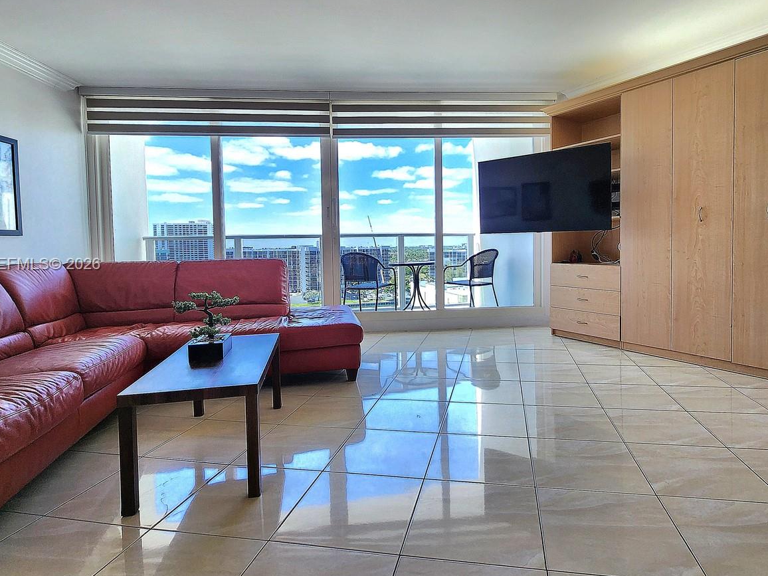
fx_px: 399
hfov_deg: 87.4
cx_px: 425
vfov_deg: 71.5
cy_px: 265
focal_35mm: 18
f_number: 2.2
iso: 64
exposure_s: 1/120
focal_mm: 2.2
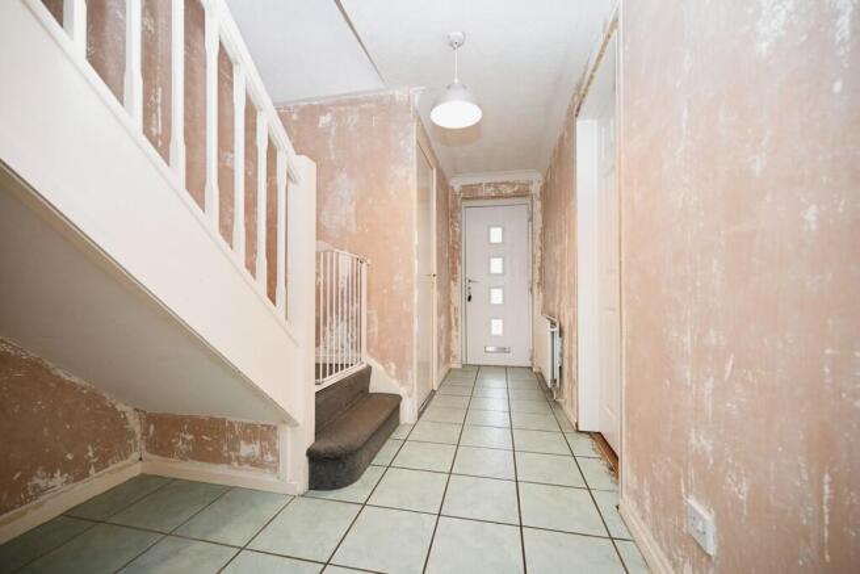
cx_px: 430
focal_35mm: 14
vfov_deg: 81.2
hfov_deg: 104.2
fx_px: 334
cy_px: 287
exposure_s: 1/60
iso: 560
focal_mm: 14
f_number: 4
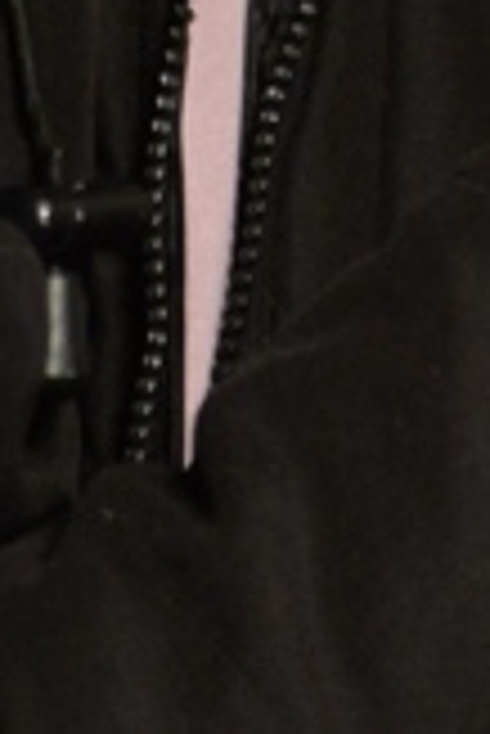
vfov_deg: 2.5
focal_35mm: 823
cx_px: 393
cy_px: -1414
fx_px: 16766
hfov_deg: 1.7
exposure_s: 1/50
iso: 3200
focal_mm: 140
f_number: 5.6
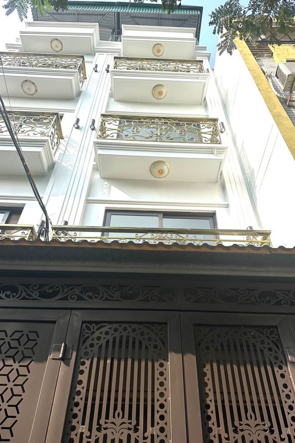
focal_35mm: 26
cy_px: 228
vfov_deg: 69.4
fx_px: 320
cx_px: 155
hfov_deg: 49.5
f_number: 1.78
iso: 80
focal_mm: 6.86
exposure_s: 1/3356
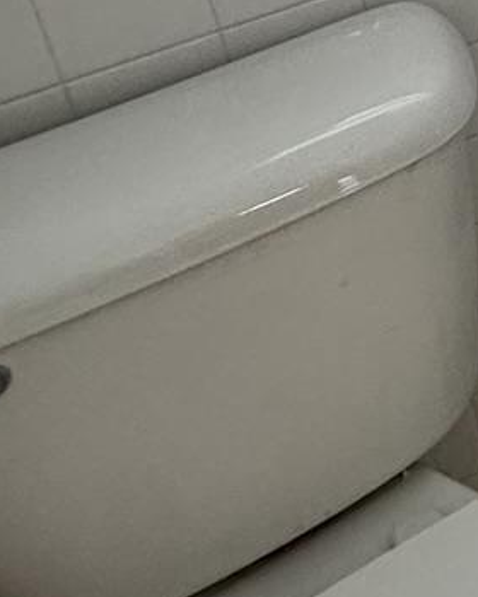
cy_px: -251
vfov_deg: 20.9
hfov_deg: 12.5
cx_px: 1294
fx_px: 1415
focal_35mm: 80
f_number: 2.2
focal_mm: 2.22
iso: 160
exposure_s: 1/120
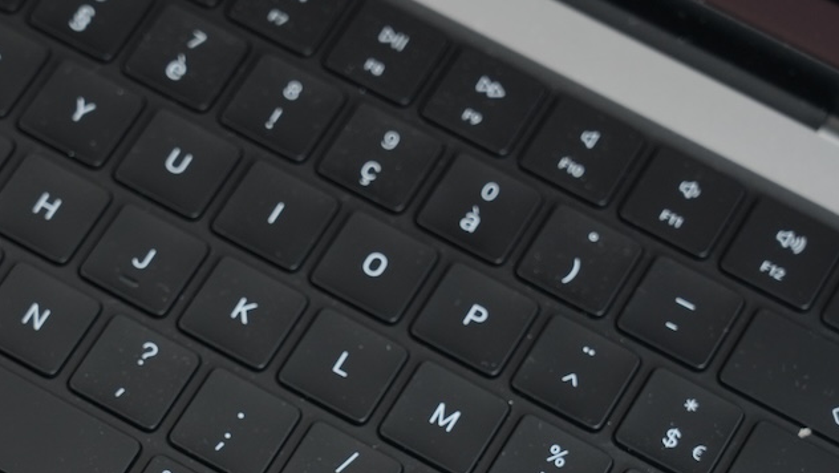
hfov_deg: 12.4
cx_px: 316
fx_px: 3872
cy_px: 411
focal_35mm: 174
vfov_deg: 7.0
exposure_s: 1/100
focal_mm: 105
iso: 1600
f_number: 6.3
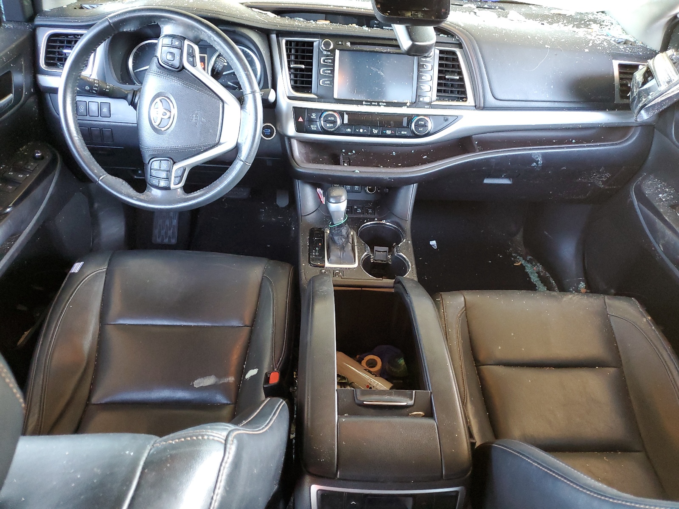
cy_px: 254
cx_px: 340
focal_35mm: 26
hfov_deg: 67.3
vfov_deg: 53.1
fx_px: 510
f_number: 1.5
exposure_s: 1/40
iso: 295
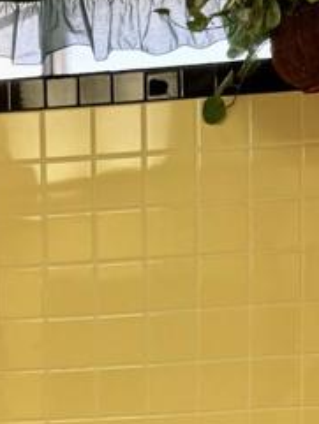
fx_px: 1252
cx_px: -19
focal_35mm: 102
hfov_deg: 14.2
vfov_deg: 16.9
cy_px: 691
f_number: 1.78
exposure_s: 1/120
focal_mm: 6.76
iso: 200
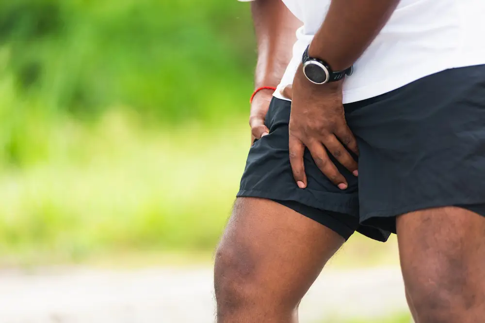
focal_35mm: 145
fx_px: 1954
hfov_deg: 14.2
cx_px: 242
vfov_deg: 9.5
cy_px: 162
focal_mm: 145
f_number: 3.2
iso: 200
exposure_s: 1/500
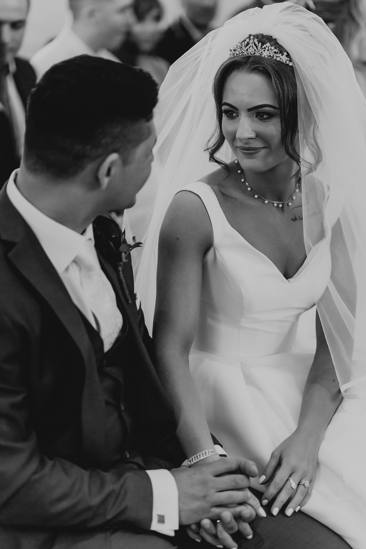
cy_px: 274
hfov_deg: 16.1
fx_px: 1296
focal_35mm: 85
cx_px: 183
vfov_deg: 23.9
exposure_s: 1/400
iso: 1000
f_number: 2
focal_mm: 85
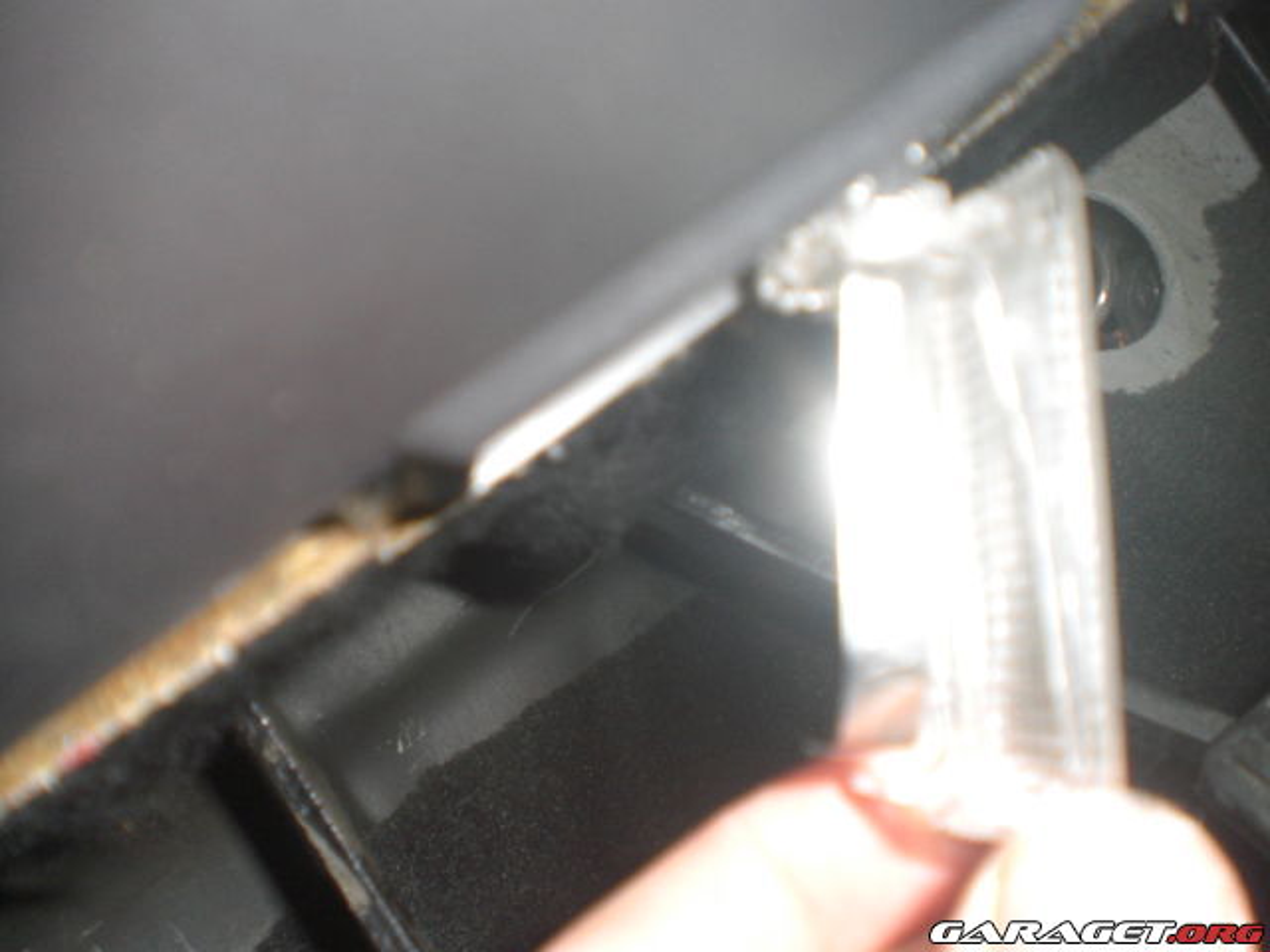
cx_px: 635
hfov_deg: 49.0
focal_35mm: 38
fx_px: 1394
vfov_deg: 37.7
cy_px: 476
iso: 200
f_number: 3.1
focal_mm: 6.3
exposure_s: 1/60
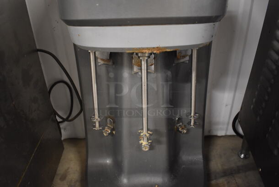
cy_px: 94
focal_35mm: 27
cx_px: 140
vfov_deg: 48.0
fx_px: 209
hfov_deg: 67.3
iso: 2000
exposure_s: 1/30
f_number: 3.5
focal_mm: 18
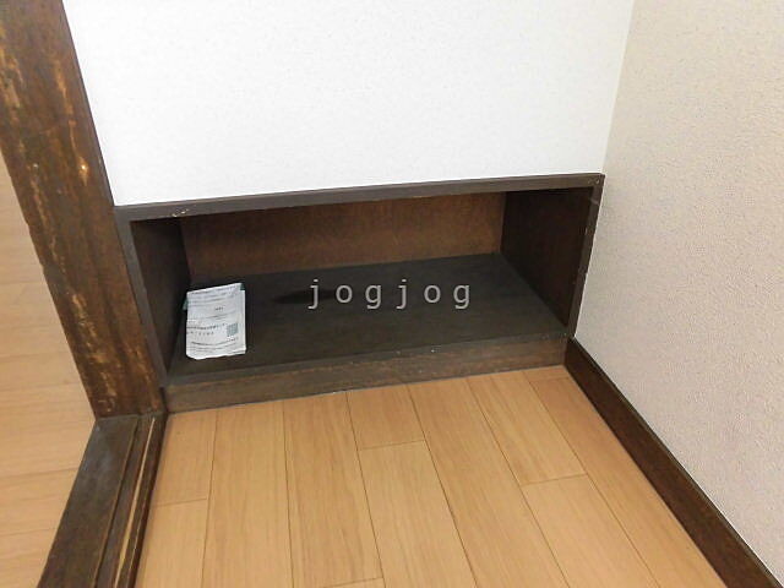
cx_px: 392
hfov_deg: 71.6
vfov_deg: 56.8
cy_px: 294
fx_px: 544
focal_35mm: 24
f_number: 3.1
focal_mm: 4.3
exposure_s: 1/30
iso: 320
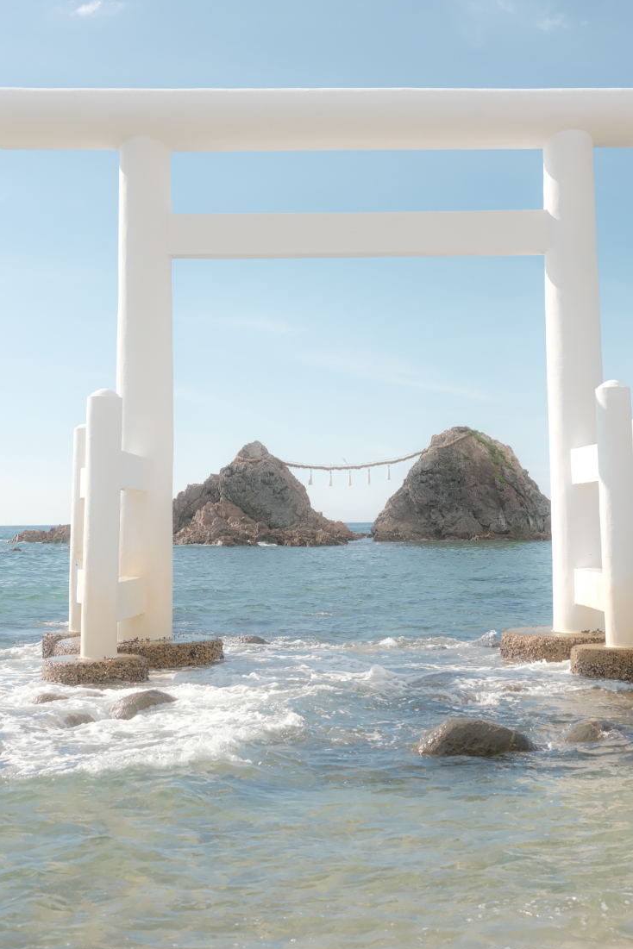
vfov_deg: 38.9
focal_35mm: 51
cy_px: 478
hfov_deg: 26.4
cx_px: 369
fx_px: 1345
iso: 200
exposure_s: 1/480
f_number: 7.1
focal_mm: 45
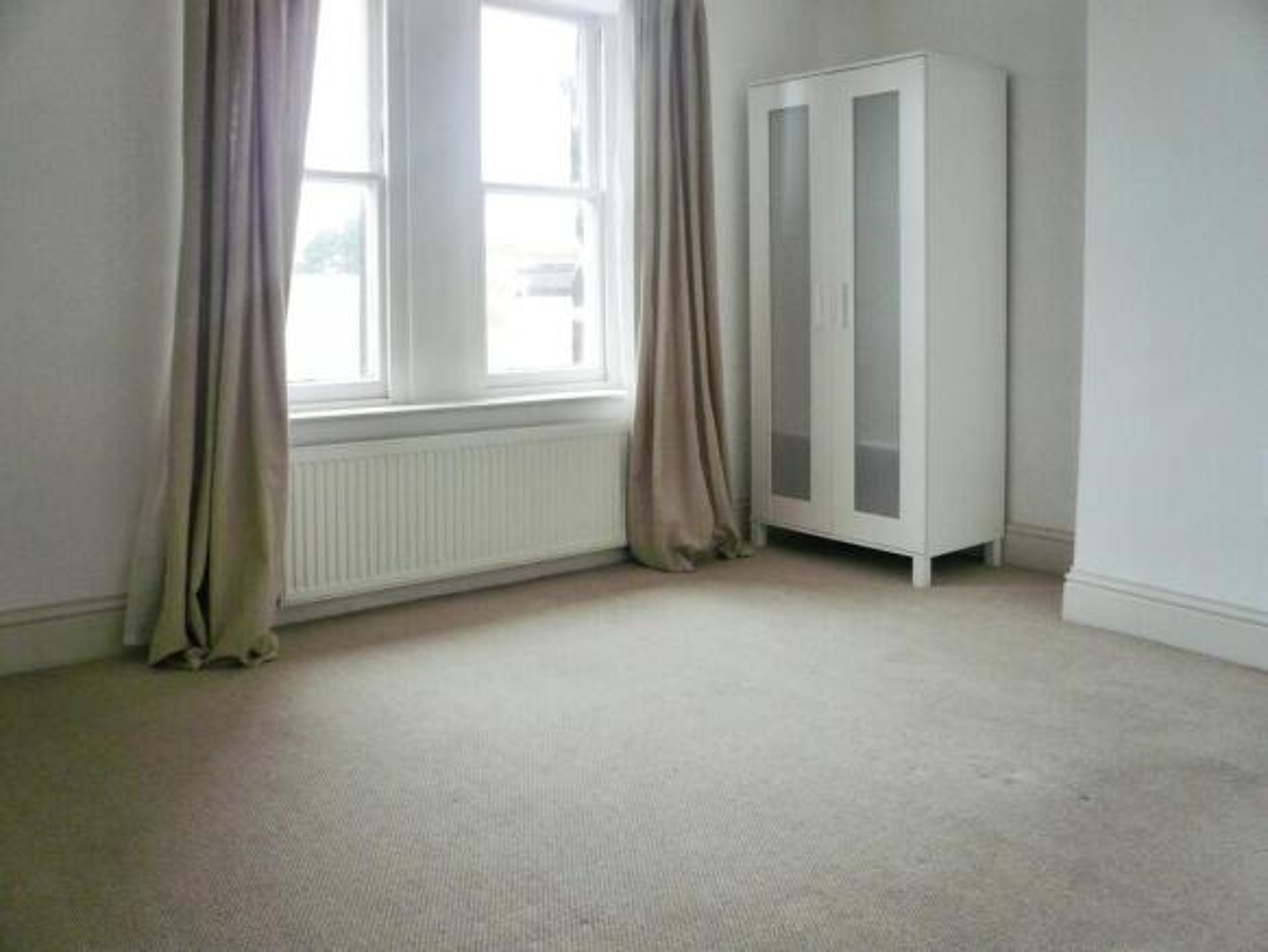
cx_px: 634
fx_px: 1026
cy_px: 476
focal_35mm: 28
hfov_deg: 63.4
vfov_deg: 49.8
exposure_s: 1/160
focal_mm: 4.6
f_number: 2.8
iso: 100
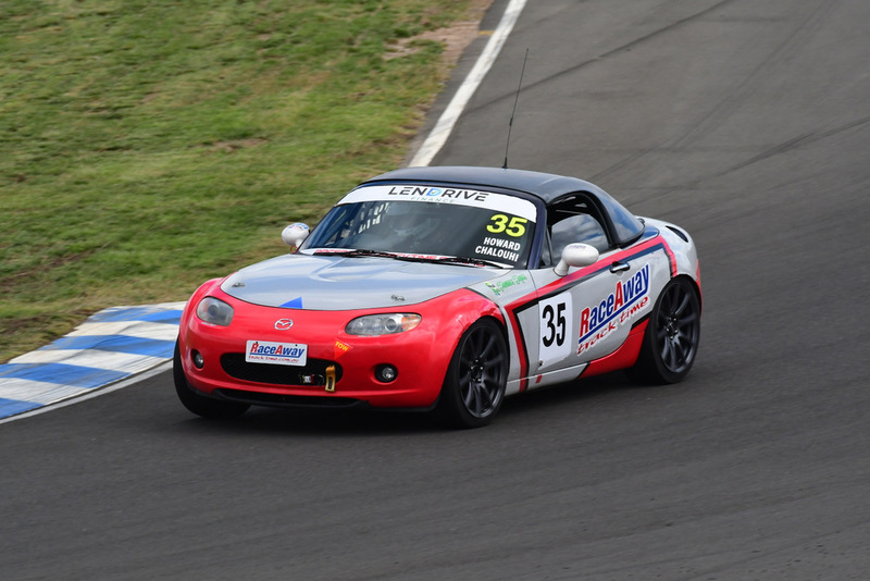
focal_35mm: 750
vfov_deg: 1.8
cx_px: 435
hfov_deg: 2.7
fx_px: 18131
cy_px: 290
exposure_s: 1/640
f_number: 11
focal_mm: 500
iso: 640
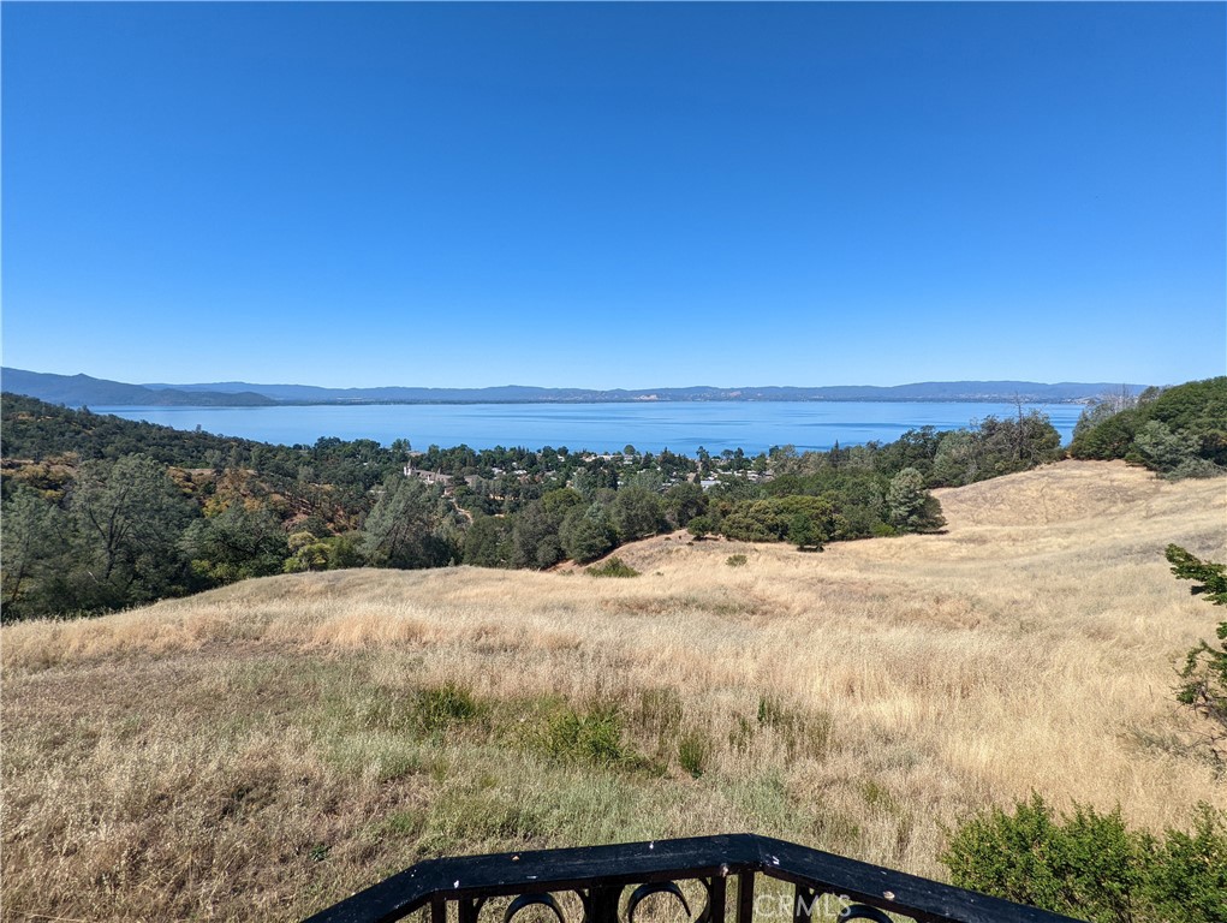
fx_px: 568
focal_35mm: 16
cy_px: 462
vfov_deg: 78.2
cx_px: 614
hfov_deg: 94.4
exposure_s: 1/1550
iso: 52
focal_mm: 2.35
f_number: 2.2
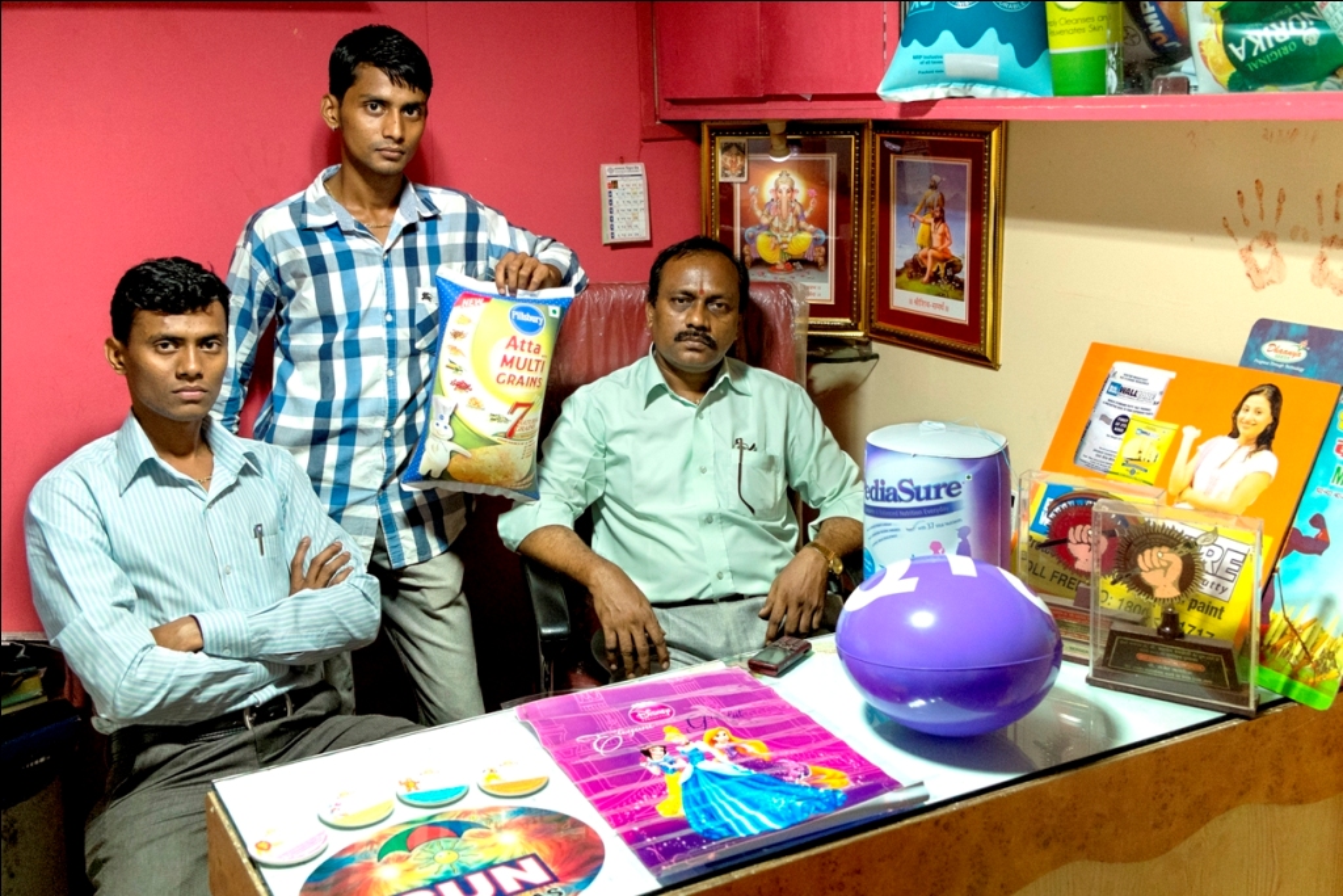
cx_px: 672
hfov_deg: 57.2
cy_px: 448
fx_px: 1231
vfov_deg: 40.0
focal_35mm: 33
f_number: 3.2
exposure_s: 1/60
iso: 2000
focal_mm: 22.3
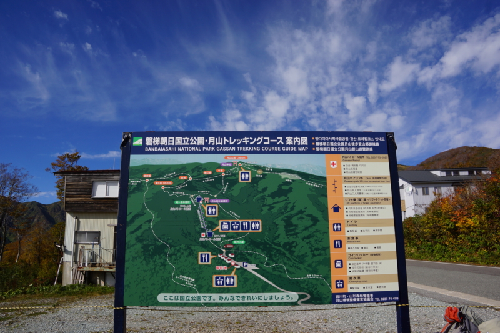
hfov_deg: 67.4
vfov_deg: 47.9
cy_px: 166
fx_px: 375
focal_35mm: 27
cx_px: 250
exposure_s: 1/250
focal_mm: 18
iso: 100
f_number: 13
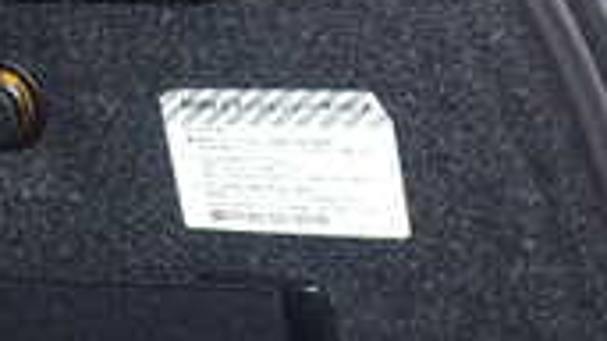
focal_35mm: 115
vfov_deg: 10.5
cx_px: 4
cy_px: 39
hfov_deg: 18.2
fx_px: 1850
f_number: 2.3
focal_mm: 5.4
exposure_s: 1/30
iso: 200
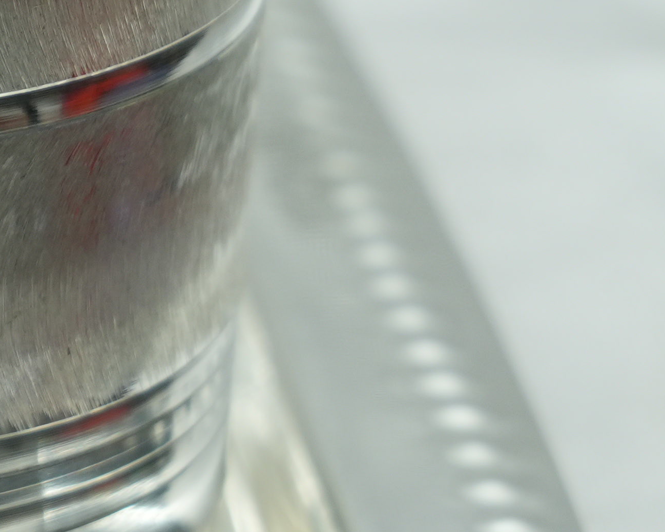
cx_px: -979
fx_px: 7579
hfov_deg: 4.9
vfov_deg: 4.0
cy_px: -158
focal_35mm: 385
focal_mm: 76
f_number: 7.1
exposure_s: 1/80
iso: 320
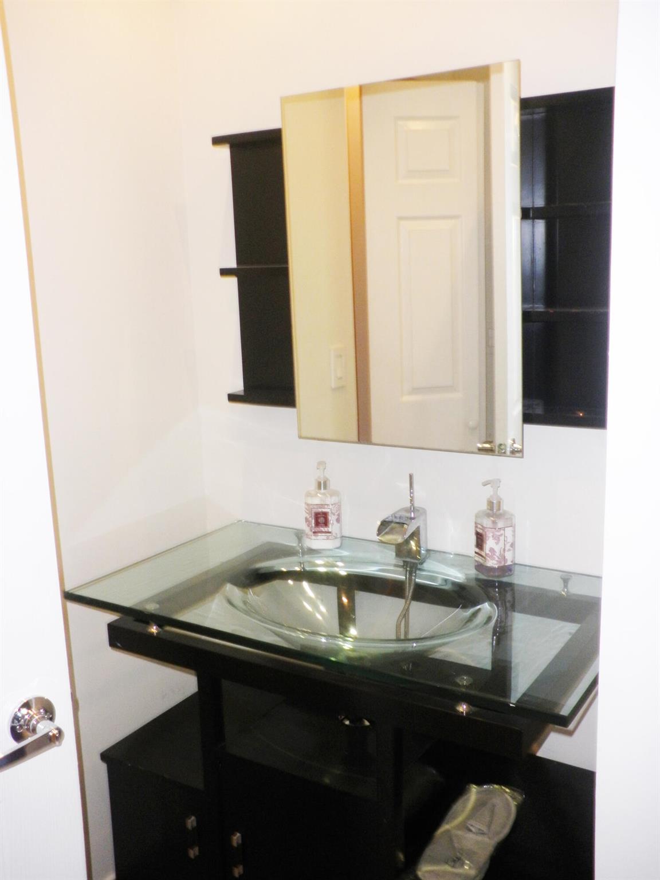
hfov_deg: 39.7
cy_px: 440
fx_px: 915
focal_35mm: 36
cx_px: 330
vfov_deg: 51.4
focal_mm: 6.3
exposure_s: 1/30
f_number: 3.5
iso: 160
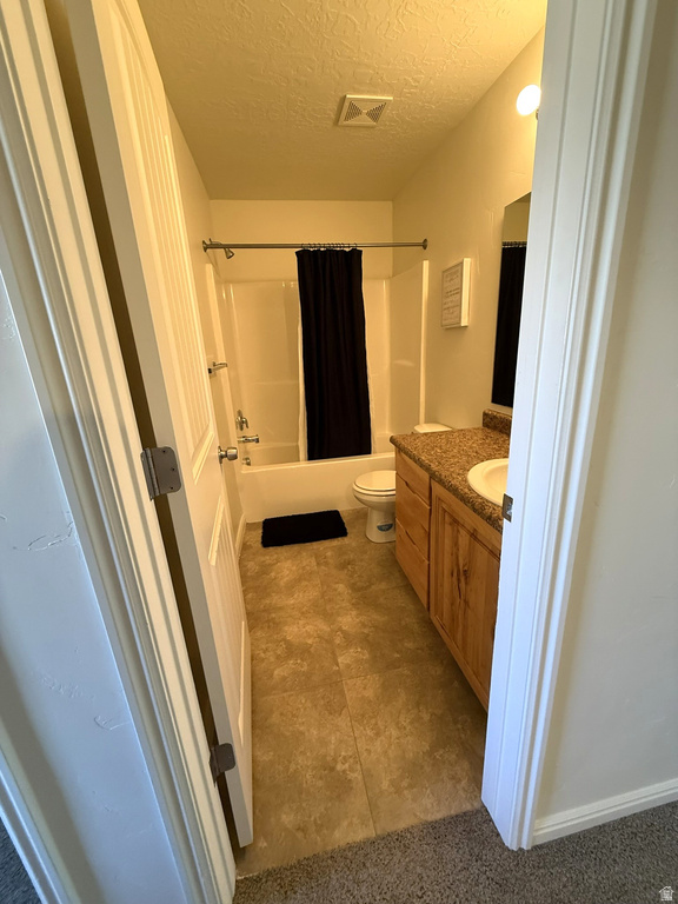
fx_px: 366
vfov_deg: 102.1
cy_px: 452
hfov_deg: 85.7
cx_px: 339
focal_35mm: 14
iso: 320
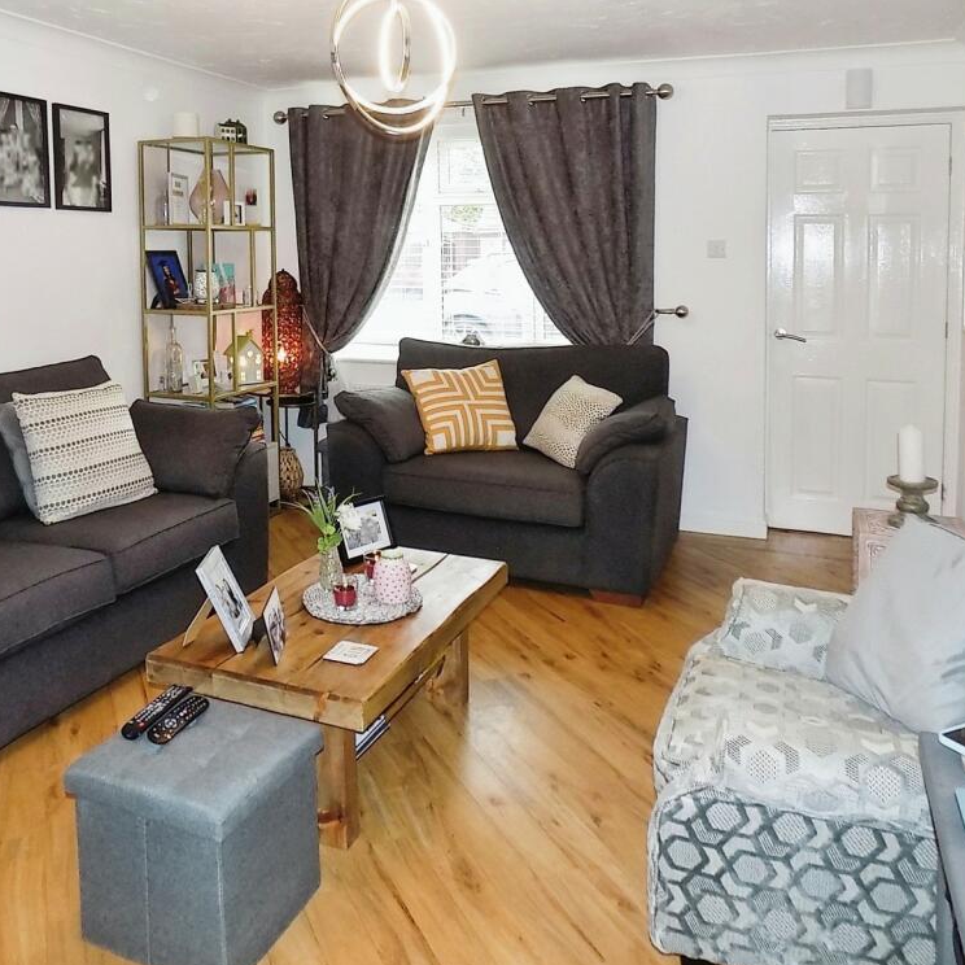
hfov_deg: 56.8
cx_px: 381
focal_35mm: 28
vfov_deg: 57.3
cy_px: 475
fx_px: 883
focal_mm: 4
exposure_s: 1/30
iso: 200
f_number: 3.1
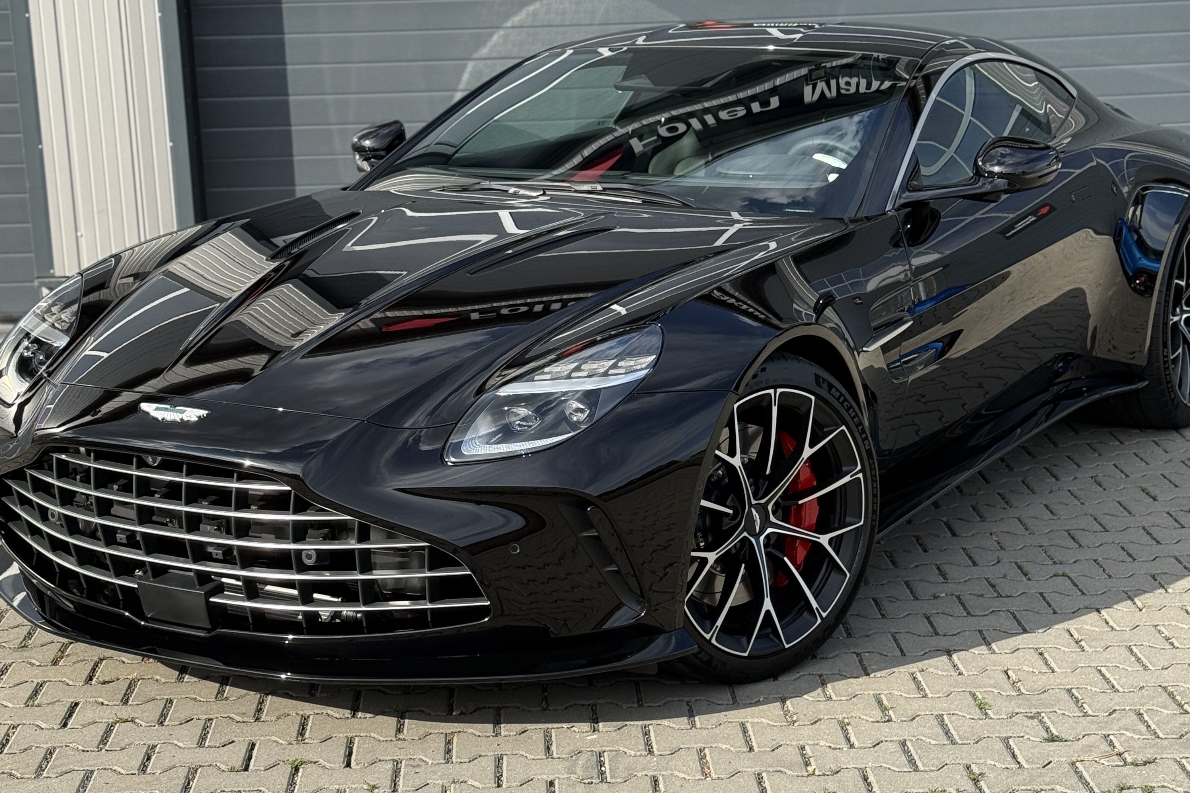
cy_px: 506
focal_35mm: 68
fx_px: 2247
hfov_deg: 29.7
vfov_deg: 20.0
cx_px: 591
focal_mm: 6.76
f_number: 1.78
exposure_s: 1/2033
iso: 64
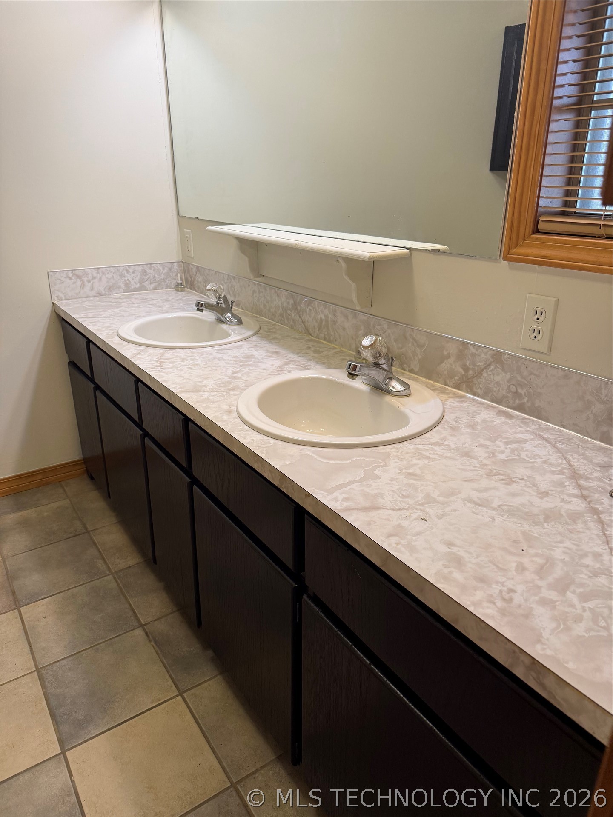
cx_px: 306
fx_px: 567
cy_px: 408
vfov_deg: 71.6
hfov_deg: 56.8
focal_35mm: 24
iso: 200
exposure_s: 1/120
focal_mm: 6.76
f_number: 1.78
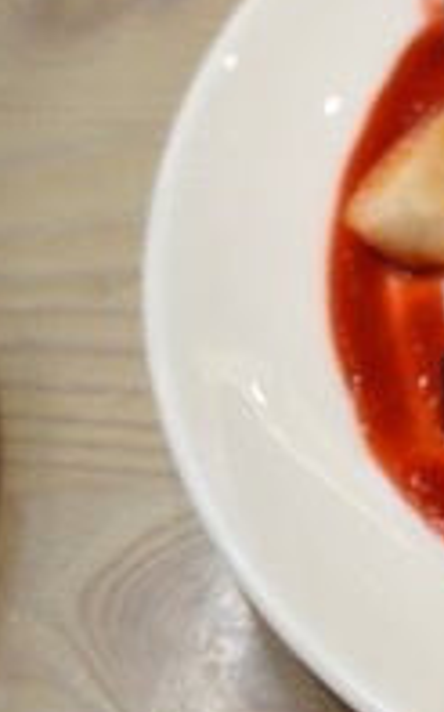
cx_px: 960
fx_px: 1918
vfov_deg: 20.8
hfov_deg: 11.5
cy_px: 146
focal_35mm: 99
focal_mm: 20
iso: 400
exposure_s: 1/60
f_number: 4
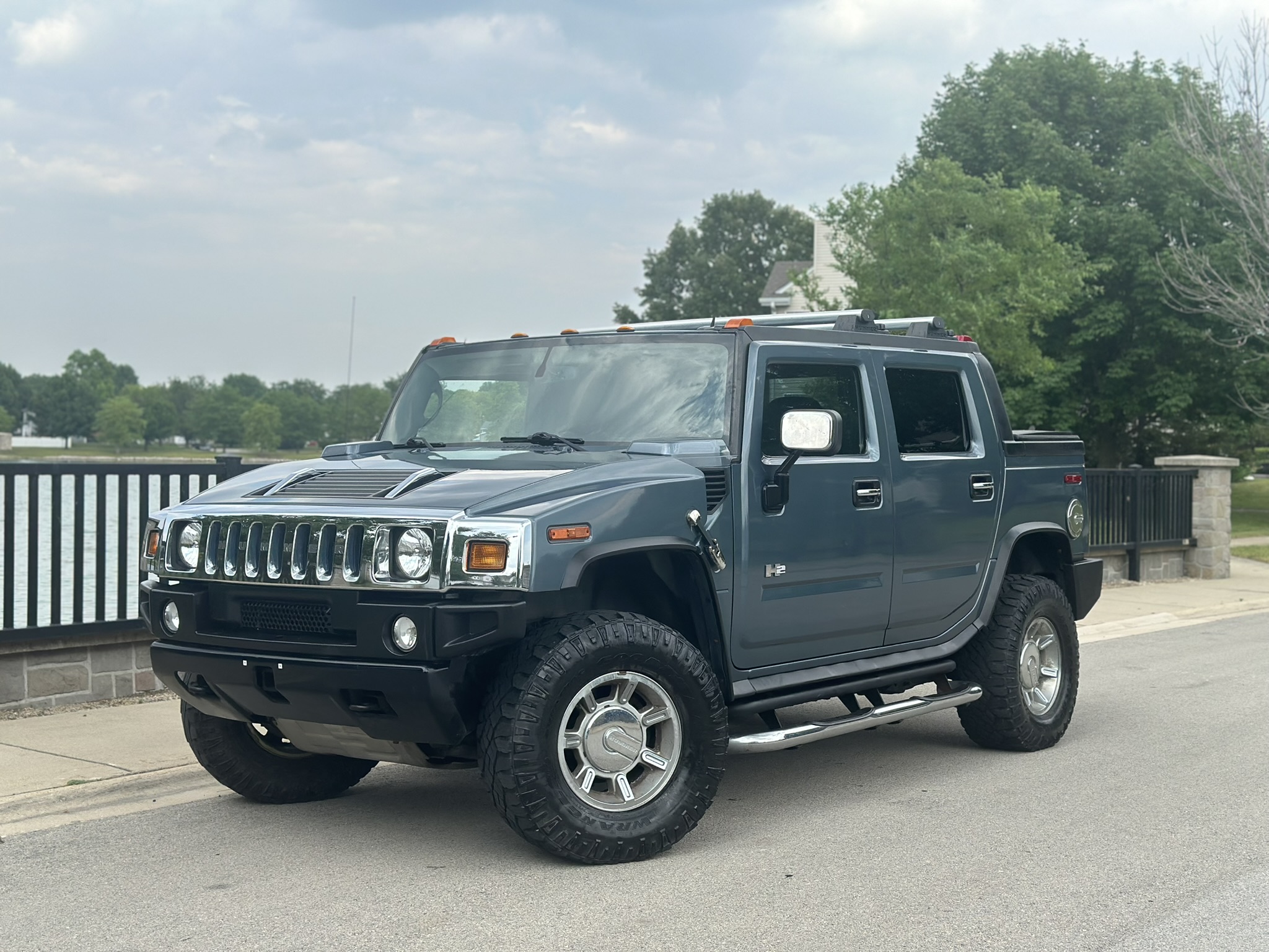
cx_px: 634
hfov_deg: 39.7
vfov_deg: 30.3
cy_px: 476
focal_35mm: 48
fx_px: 1760
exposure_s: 1/1667
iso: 80
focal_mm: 6.86
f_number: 1.78
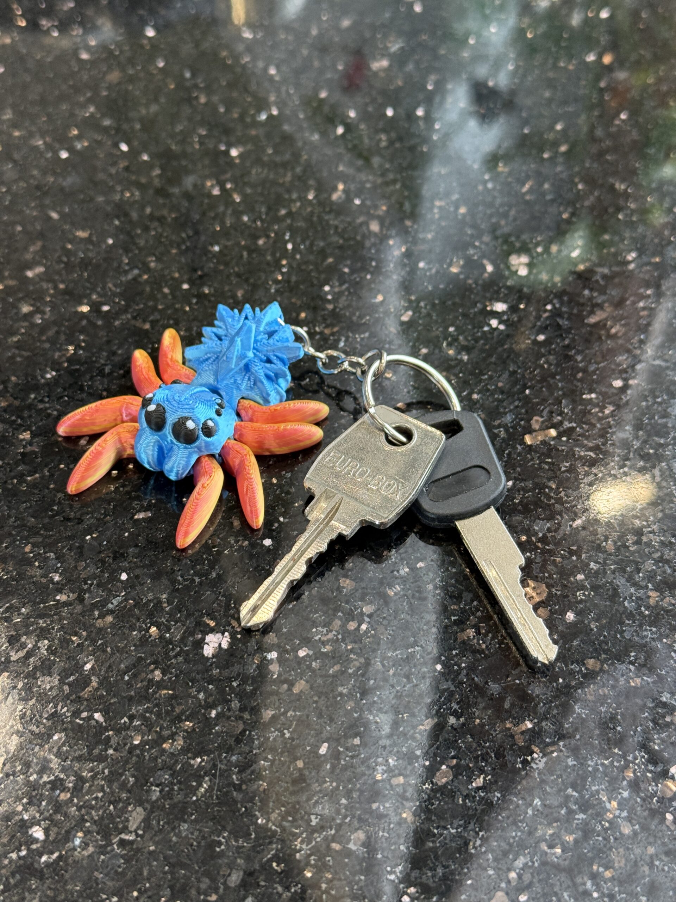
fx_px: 1250
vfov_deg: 39.7
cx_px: 338
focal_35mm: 48
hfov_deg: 30.3
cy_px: 451
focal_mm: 6.76
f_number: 1.78
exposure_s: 1/60
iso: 125
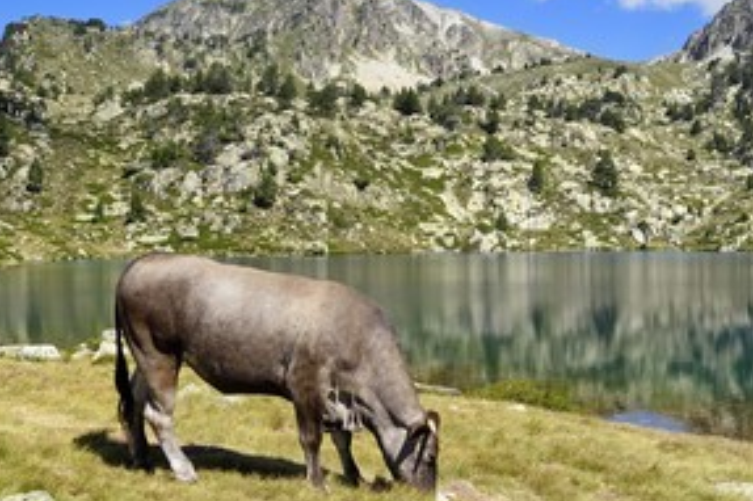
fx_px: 982
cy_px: 212
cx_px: 468
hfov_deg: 41.6
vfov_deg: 28.6
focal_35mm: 47
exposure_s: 1/200
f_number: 13
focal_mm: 32
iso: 200
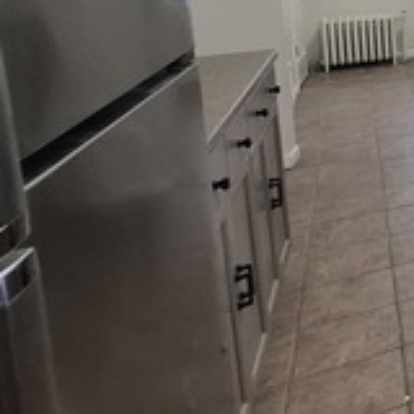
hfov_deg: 21.7
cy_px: -13
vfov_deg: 33.3
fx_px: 622
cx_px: 758
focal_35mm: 46
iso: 100
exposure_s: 1/60
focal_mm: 1.74
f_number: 2.2
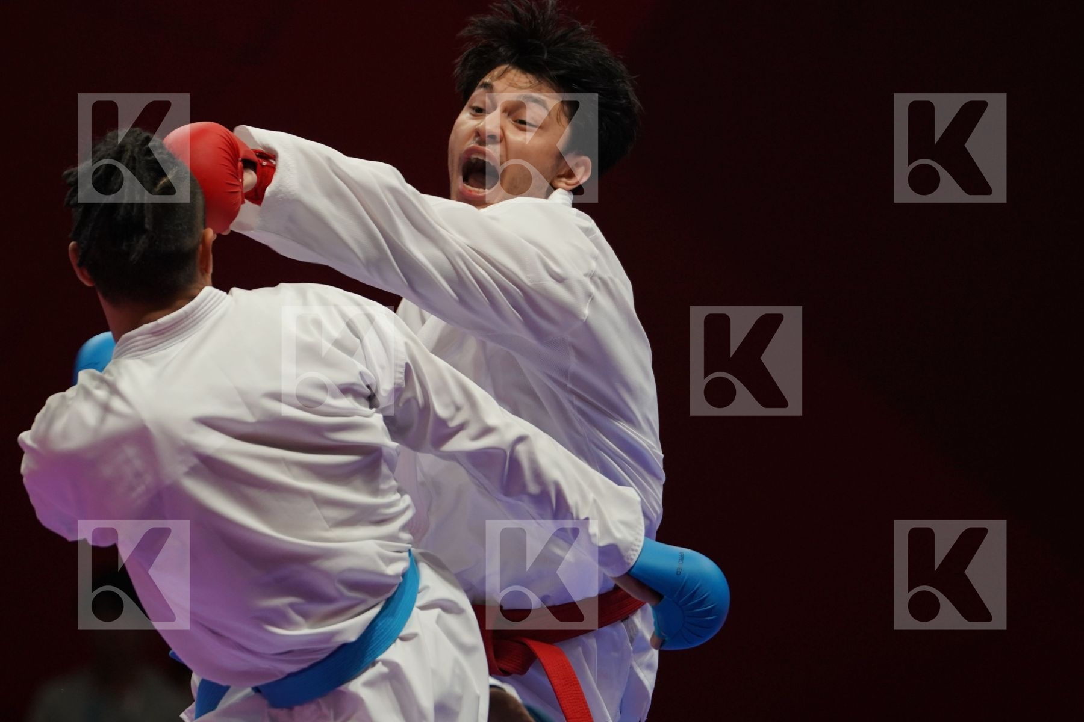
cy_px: 361
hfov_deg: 4.9
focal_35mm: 420
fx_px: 12646
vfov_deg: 3.3
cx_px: 542
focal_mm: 280
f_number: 4
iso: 1250
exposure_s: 1/1000
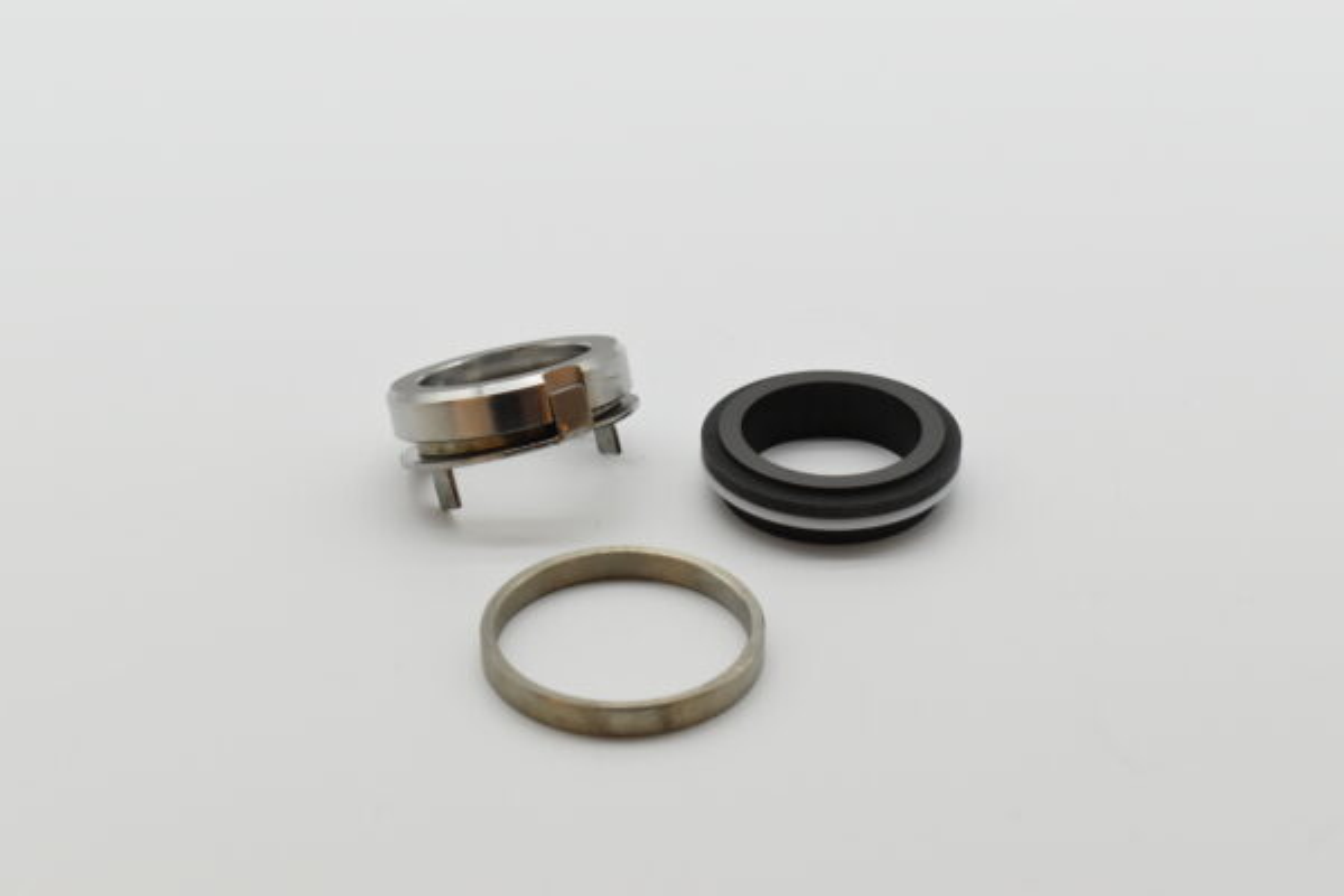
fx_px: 2688
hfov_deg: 28.1
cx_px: 672
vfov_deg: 18.9
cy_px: 448
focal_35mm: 72
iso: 1600
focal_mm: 48
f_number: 8
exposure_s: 1/1600
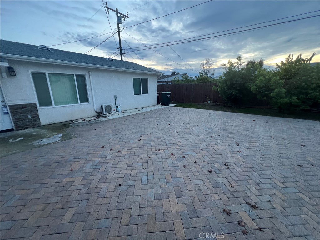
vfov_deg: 89.9
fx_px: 120
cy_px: 120
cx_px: 160
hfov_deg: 106.2
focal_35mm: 13
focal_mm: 1.57
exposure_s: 1/84
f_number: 1.8
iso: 250
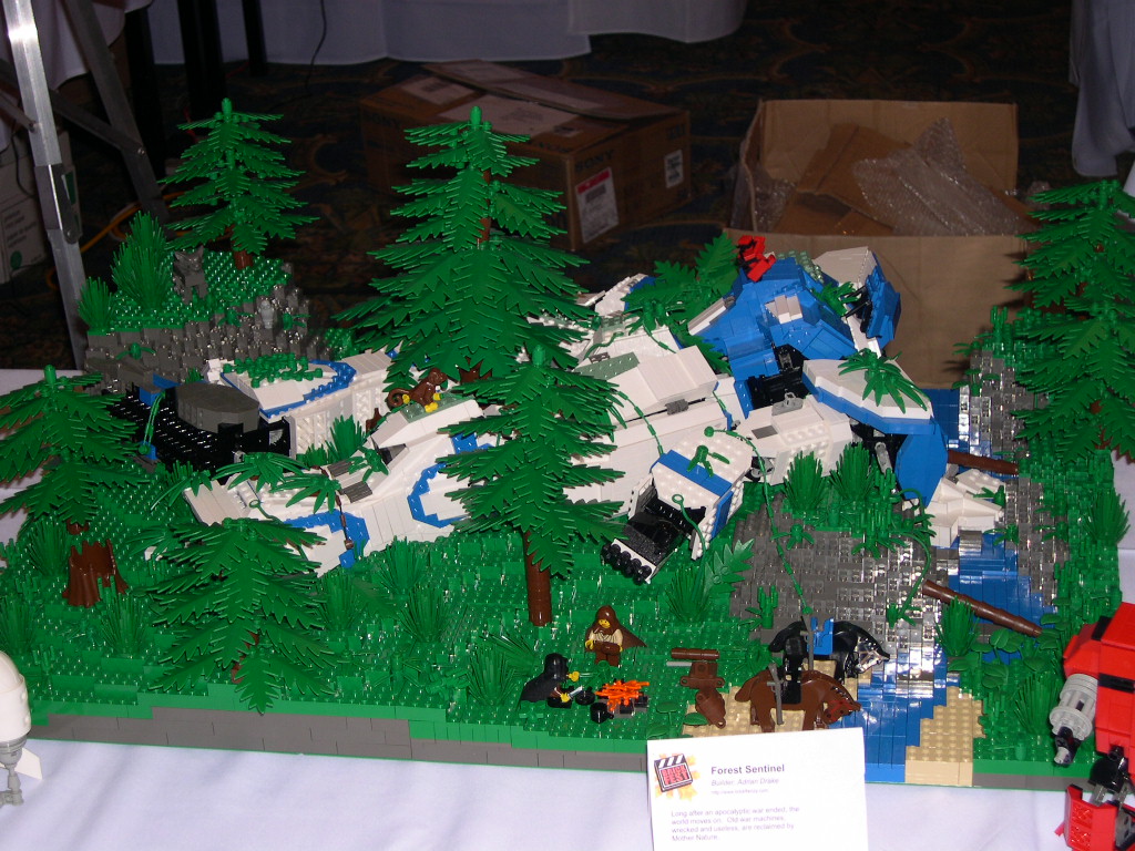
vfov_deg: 23.7
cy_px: 426
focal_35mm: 62
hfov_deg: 31.2
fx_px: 2033
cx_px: 568
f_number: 3.5
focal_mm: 13.2
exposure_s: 1/60
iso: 100
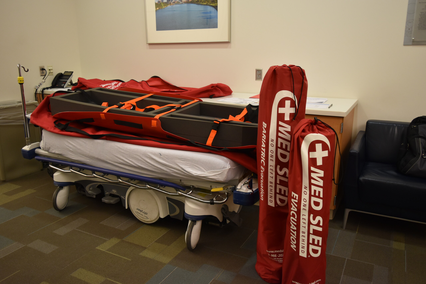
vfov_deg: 43.6
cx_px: 213
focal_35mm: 30
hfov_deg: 61.9
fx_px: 355
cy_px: 142
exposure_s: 1/60
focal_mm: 20
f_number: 3.5
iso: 1000
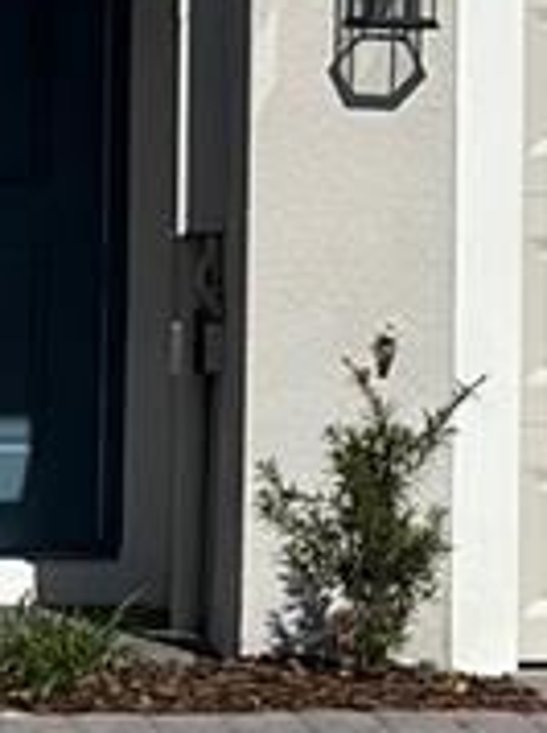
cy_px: -482
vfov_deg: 6.0
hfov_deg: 4.6
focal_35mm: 324
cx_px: 559
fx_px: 6843
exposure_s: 1/18868
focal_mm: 6.86
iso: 80
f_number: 1.78
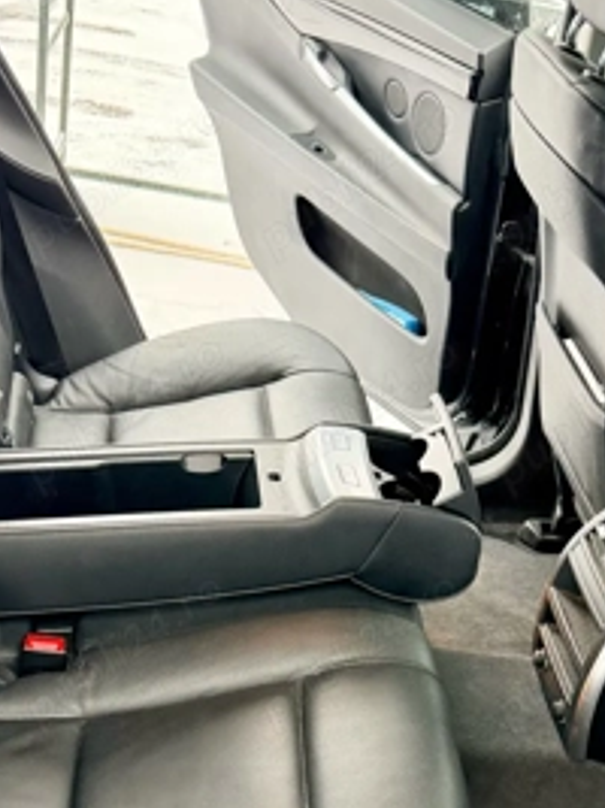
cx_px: 185
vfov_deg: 51.3
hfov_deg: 39.0
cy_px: 451
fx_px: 840
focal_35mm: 36
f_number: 1.78
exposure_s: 1/81
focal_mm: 6.76
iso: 200
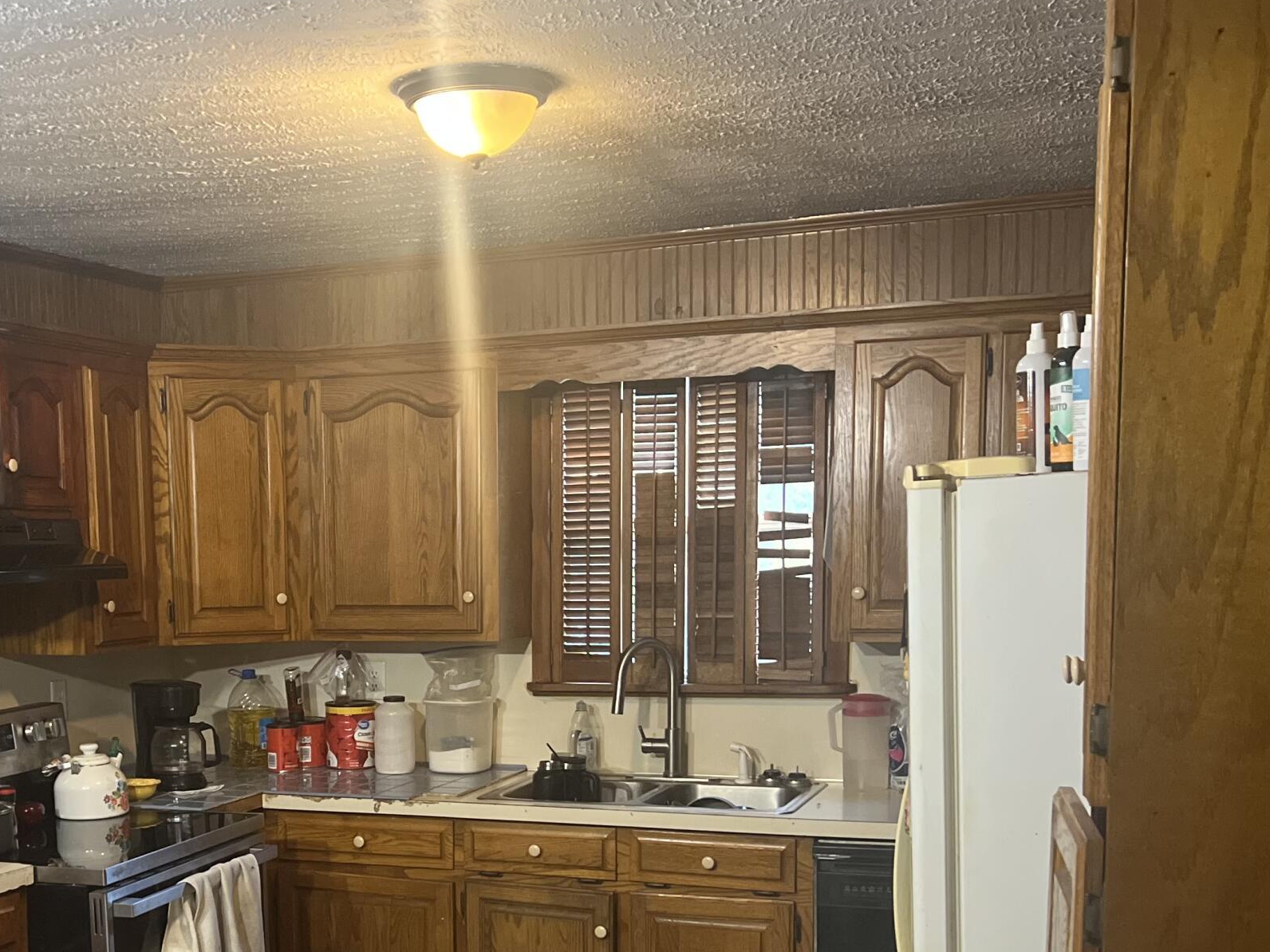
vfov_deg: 29.0
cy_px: 758
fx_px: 1798
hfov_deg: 38.2
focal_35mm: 49
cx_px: 373
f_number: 1.5
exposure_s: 1/40
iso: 640
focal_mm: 5.7
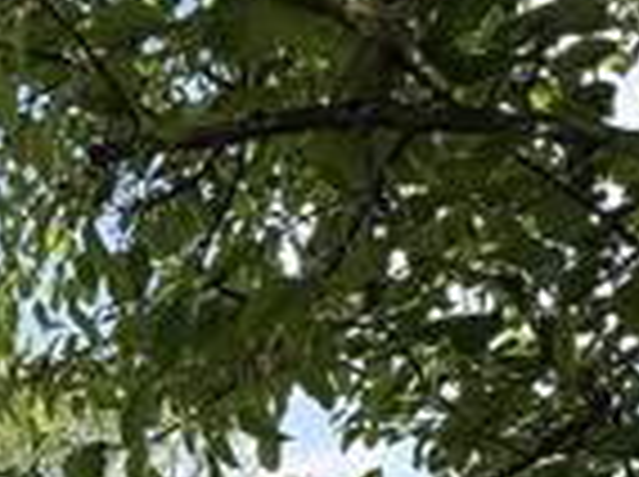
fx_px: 1456
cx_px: -414
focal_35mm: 79
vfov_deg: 15.9
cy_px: 846
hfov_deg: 20.0
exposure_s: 1/1323
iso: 50
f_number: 2.2
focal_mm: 2.22
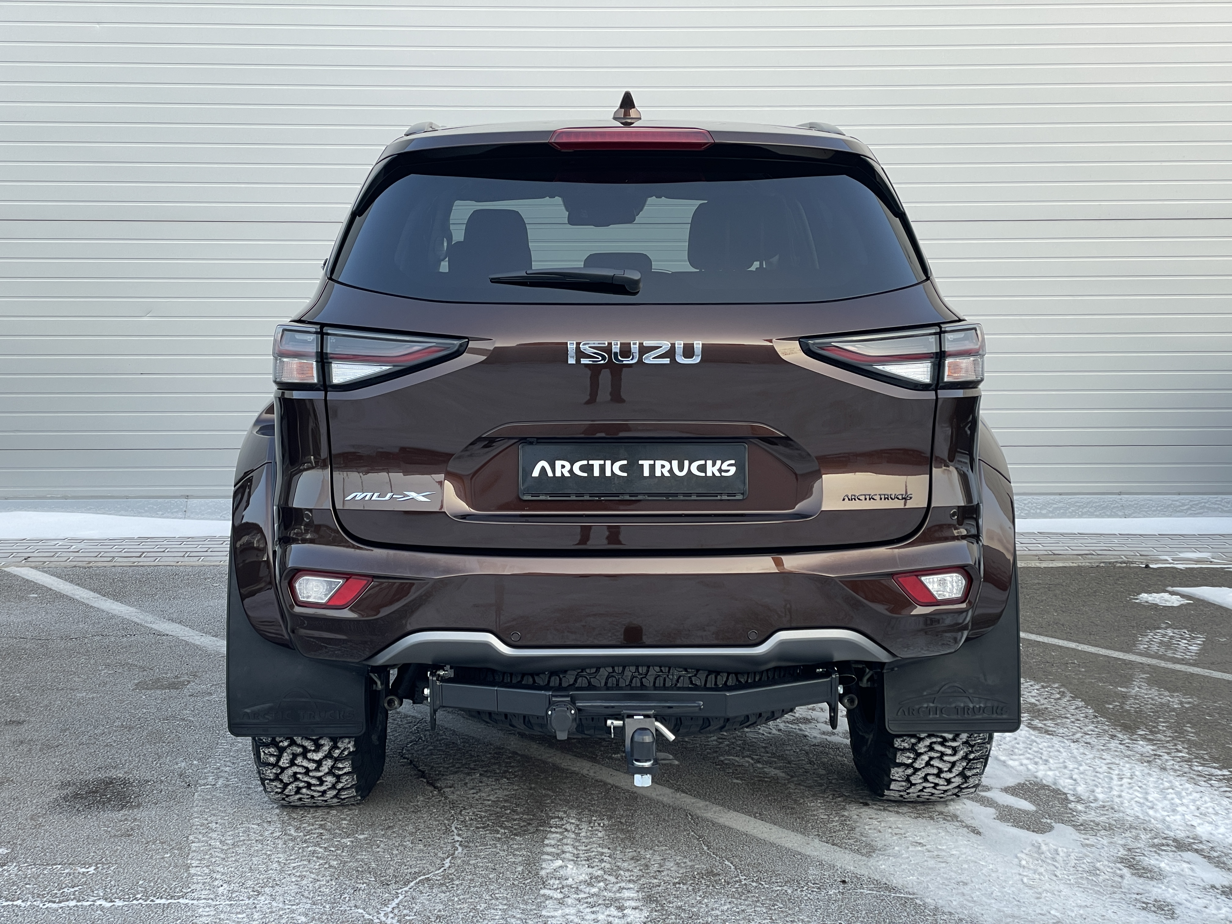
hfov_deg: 36.8
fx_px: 1851
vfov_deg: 28.0
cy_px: 462
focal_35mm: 52
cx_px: 616
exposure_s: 1/123
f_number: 2
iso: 25
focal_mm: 6
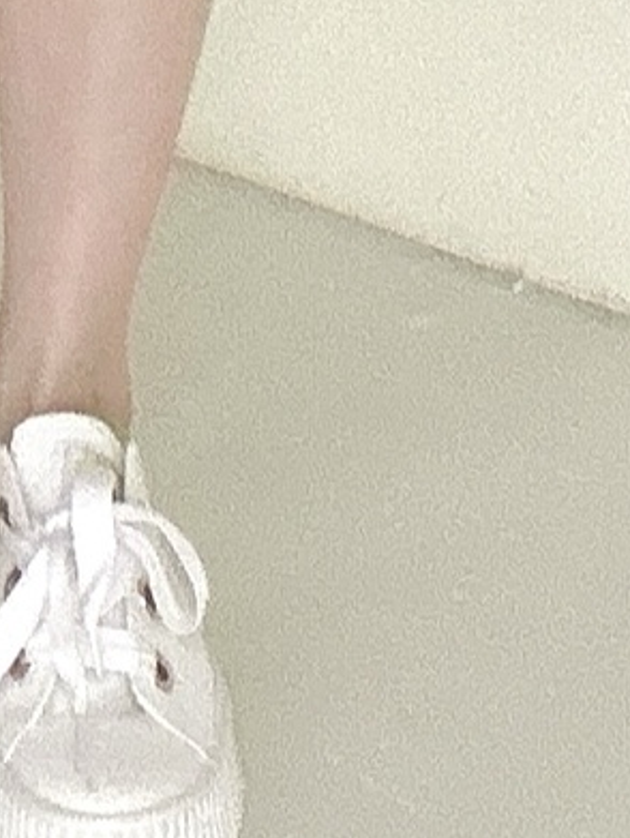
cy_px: -1400
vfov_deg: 10.9
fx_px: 3416
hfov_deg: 10.3
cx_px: -189
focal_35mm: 141
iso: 250
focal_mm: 2.69
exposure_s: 1/60
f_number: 1.9
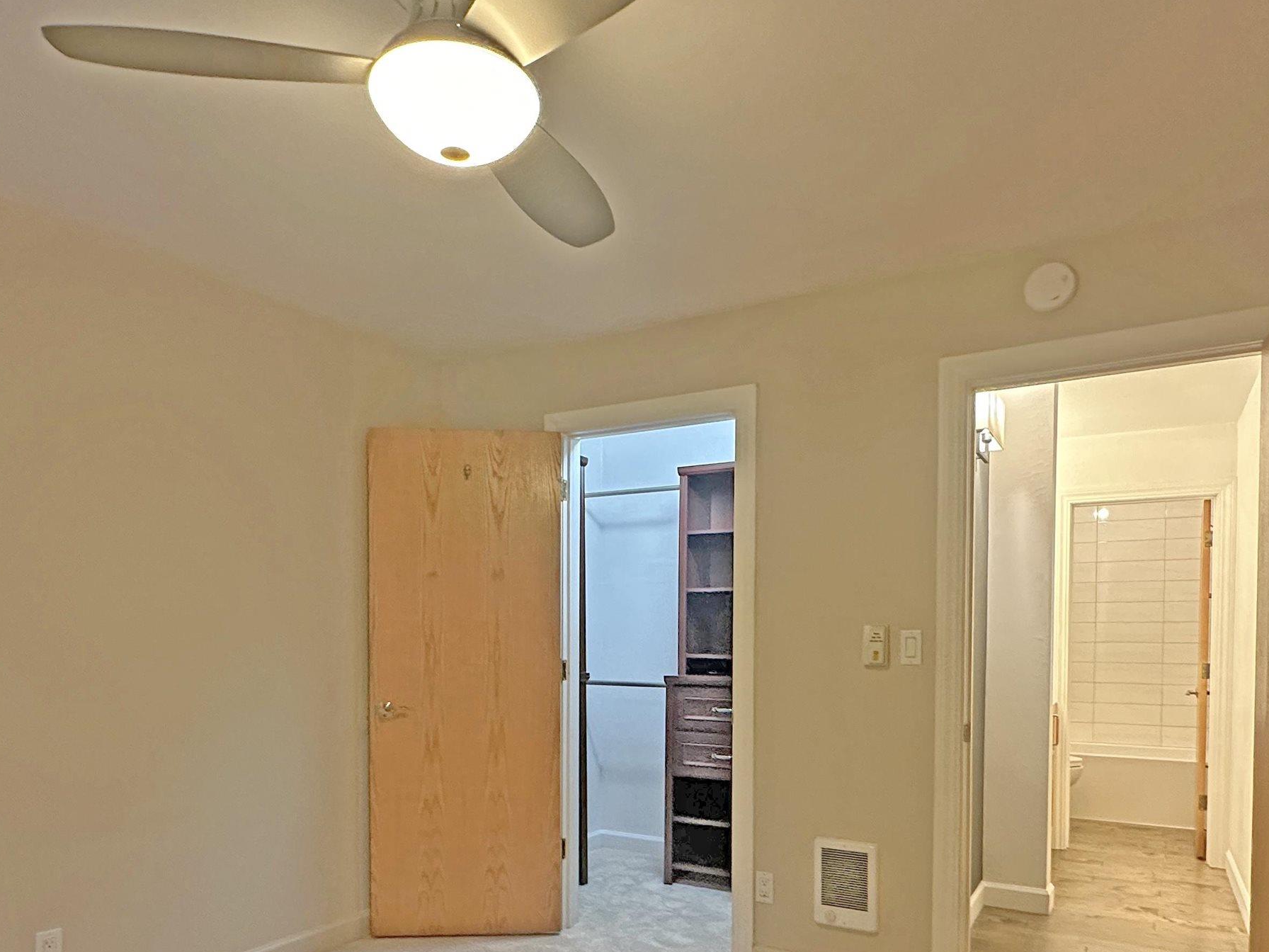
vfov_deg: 55.3
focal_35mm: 24
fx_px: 880
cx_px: 638
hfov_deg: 71.6
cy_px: 655
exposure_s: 1/60
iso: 500
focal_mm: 2.22
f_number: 2.2
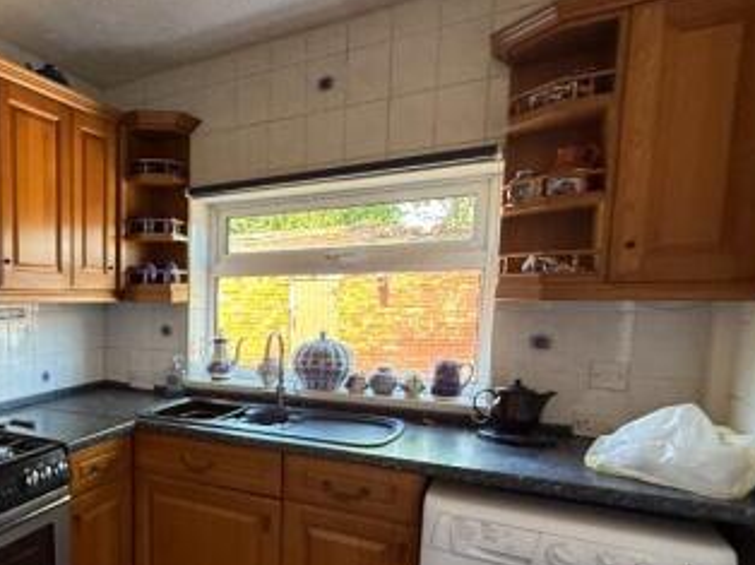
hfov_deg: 59.4
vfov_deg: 52.4
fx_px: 567
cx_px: 105
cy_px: 357
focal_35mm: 26
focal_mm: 2.22
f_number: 2.2
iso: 250
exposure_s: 1/99
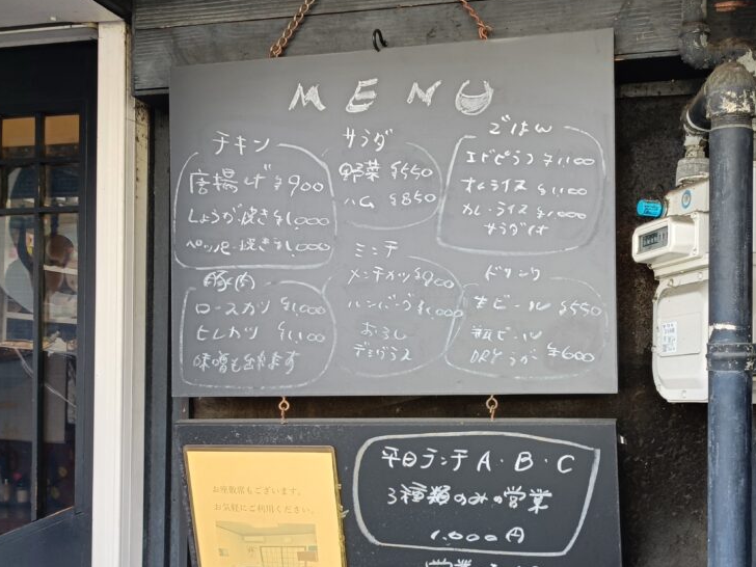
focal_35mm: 45
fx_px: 983
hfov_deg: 42.0
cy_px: 353
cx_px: 437
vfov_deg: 32.0
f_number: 1.7
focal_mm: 4.7
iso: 100
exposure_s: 1/50
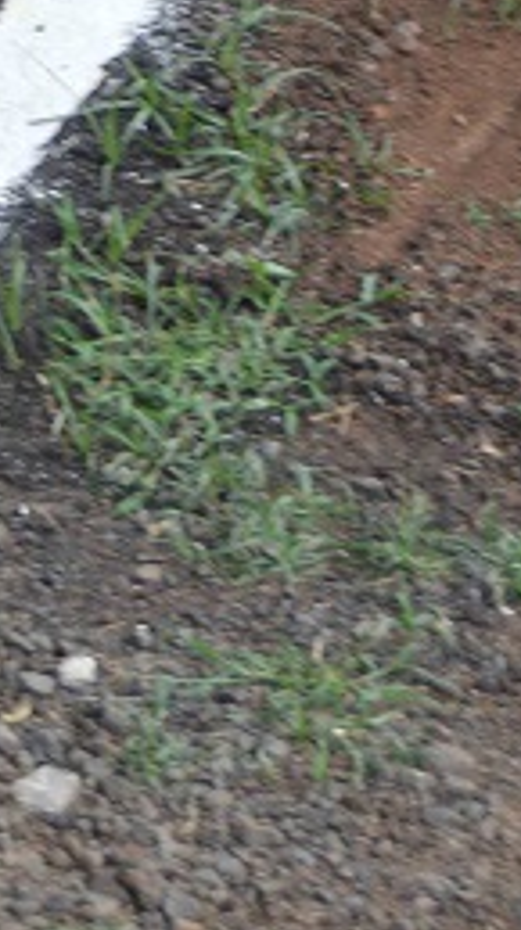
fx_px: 5472
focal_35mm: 222
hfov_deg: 5.4
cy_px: -711
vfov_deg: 9.3
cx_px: -126
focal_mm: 38
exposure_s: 1/125
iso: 110
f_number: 5.6
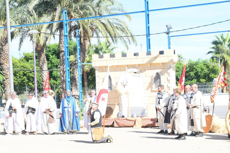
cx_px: 104
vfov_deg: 15.5
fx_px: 562
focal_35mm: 88
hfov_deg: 23.1
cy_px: 96
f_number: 8
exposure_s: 1/1000
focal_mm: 40
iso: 800
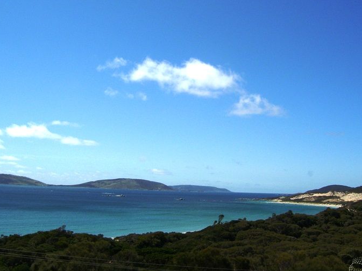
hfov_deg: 42.8
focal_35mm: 44
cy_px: 124
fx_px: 460
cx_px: 207
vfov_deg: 32.9
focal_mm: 6
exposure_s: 1/1500
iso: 80
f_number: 4.8
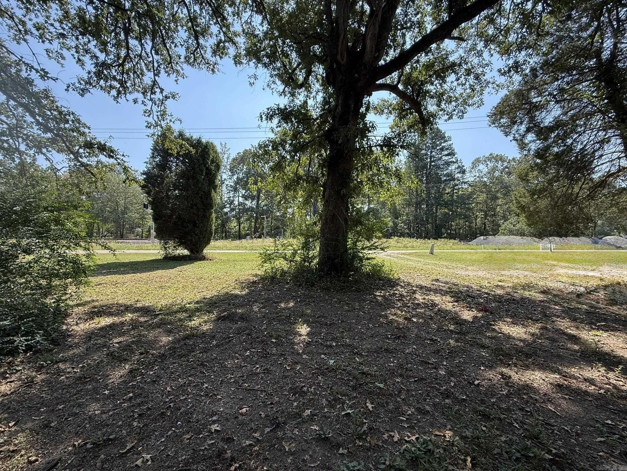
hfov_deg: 102.1
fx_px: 254
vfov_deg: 85.7
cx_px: 314
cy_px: 236
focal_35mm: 14
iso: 64
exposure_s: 1/559
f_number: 2.2
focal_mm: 2.22
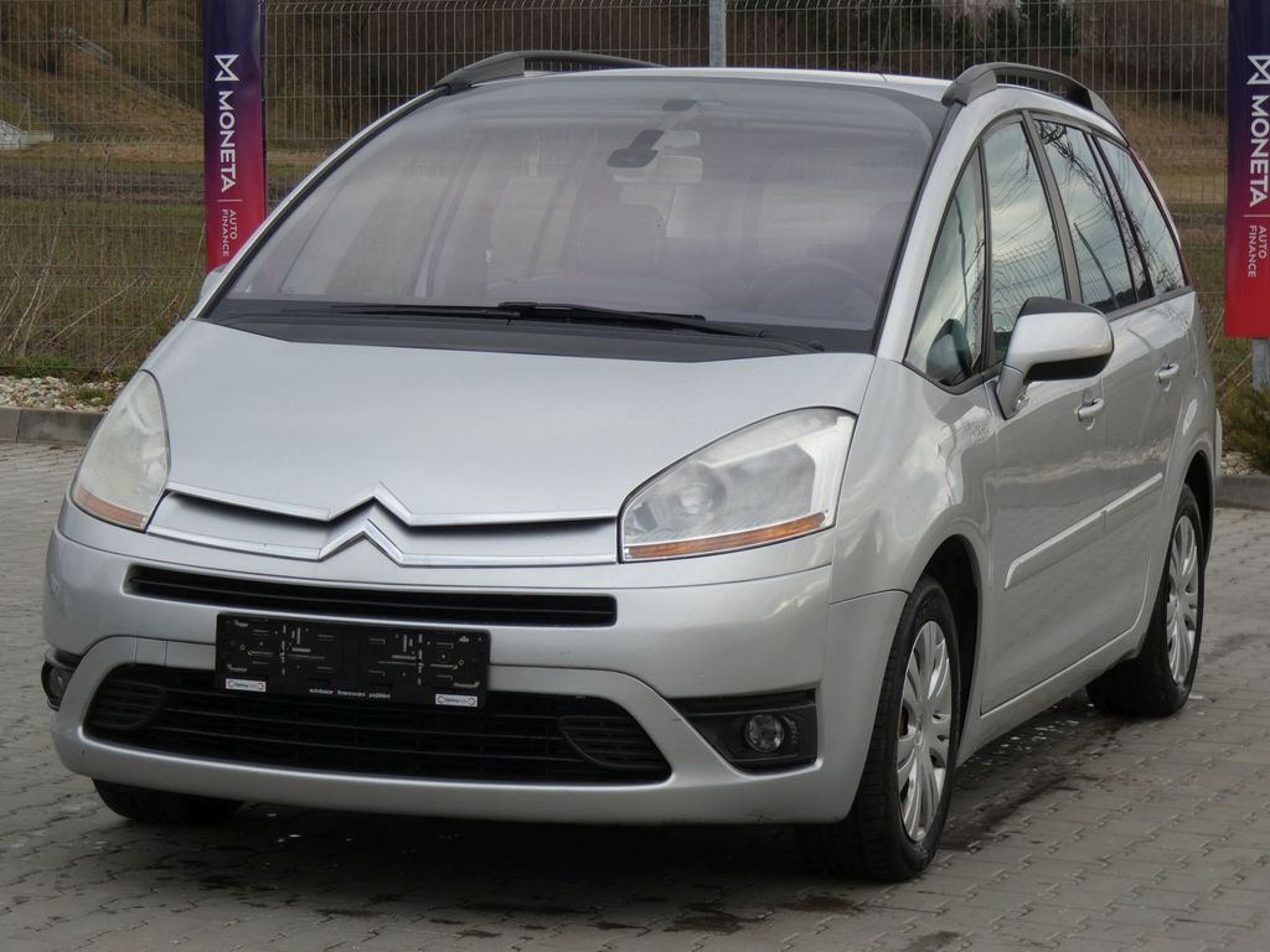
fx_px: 4109
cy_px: 476
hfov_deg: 17.6
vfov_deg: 13.2
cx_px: 635
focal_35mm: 112
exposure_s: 1/100
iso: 80
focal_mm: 20.1
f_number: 5
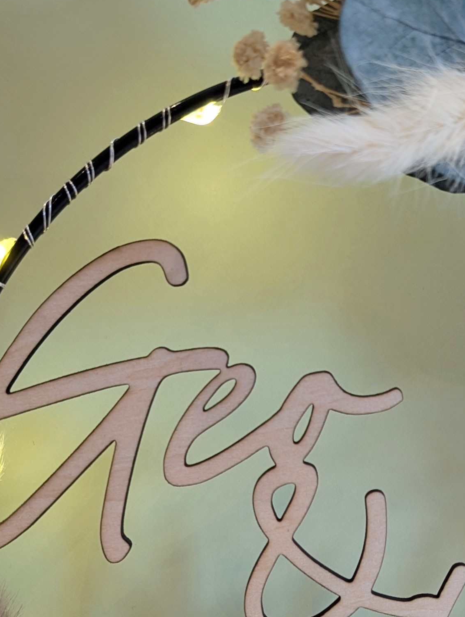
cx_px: 338
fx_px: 1161
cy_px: 634
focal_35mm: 65
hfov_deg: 22.5
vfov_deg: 27.8
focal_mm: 6.9
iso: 18
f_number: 1.68
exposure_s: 1/31.4
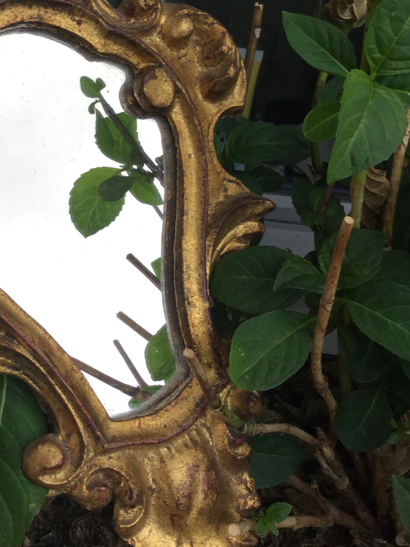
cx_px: 110
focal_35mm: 56
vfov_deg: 33.8
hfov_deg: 25.8
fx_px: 884
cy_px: 157
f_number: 2.4
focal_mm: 3.3
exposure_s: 1/117
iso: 25
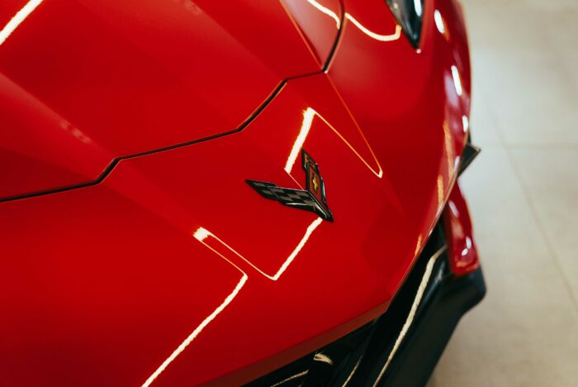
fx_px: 739
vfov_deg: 29.3
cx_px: 289
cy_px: 194
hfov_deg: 42.7
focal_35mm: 46
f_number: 2.8
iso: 1000
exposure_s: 1/125
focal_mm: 46
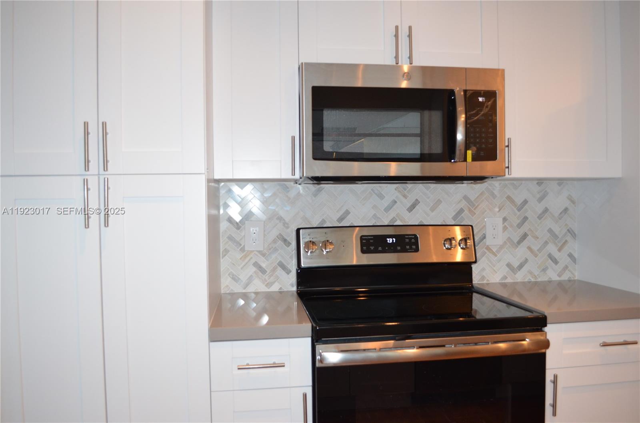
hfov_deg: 62.0
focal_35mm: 30
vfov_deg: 43.4
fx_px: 532
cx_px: 320
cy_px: 212
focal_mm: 20
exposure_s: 1/60
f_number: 3.8
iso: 900
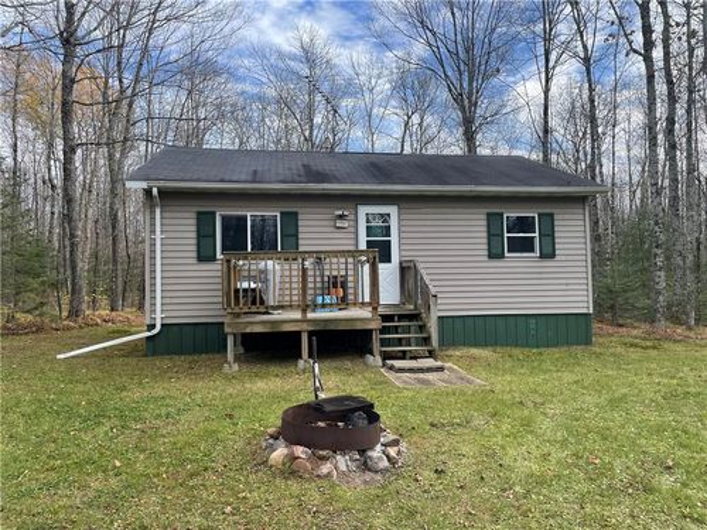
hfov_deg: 67.3
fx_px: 531
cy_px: 265
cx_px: 354
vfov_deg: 53.1
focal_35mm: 26
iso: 32
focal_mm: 4.2
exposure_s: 1/1195
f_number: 1.6
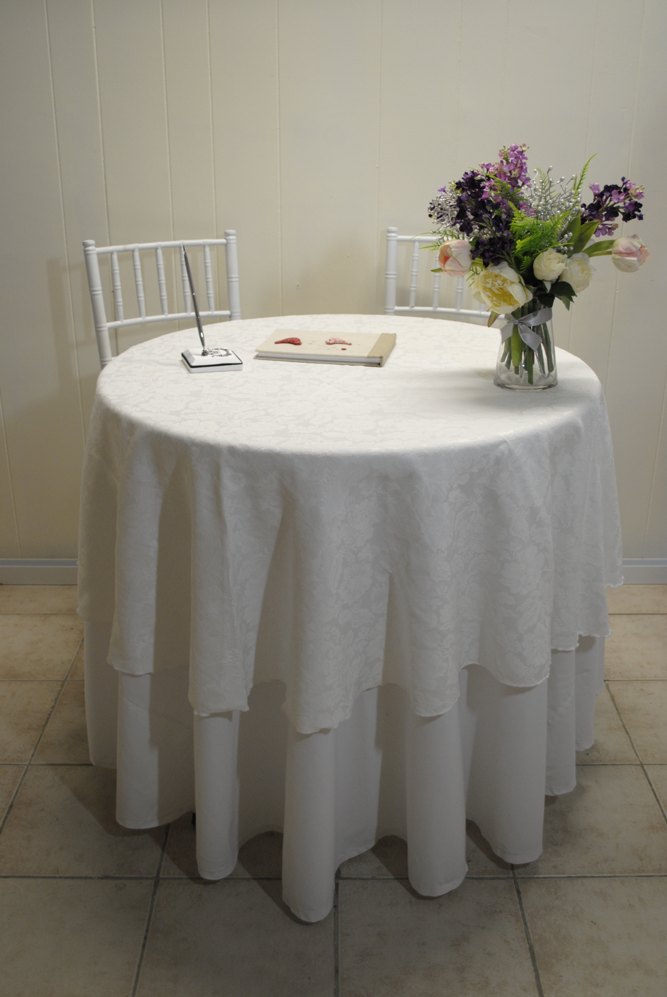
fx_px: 998
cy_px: 498
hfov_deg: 37.0
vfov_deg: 53.1
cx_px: 334
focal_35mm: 36
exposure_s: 1/30
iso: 400
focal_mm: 24
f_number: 4
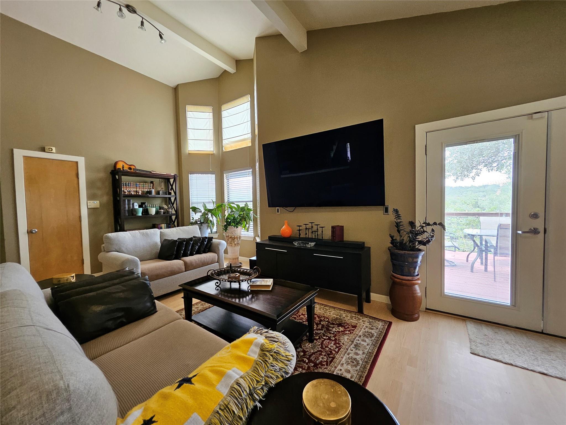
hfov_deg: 106.2
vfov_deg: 89.9
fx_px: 213
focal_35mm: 13
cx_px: 283
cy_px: 212
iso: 200
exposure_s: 1/60
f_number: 2.2
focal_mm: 1.74
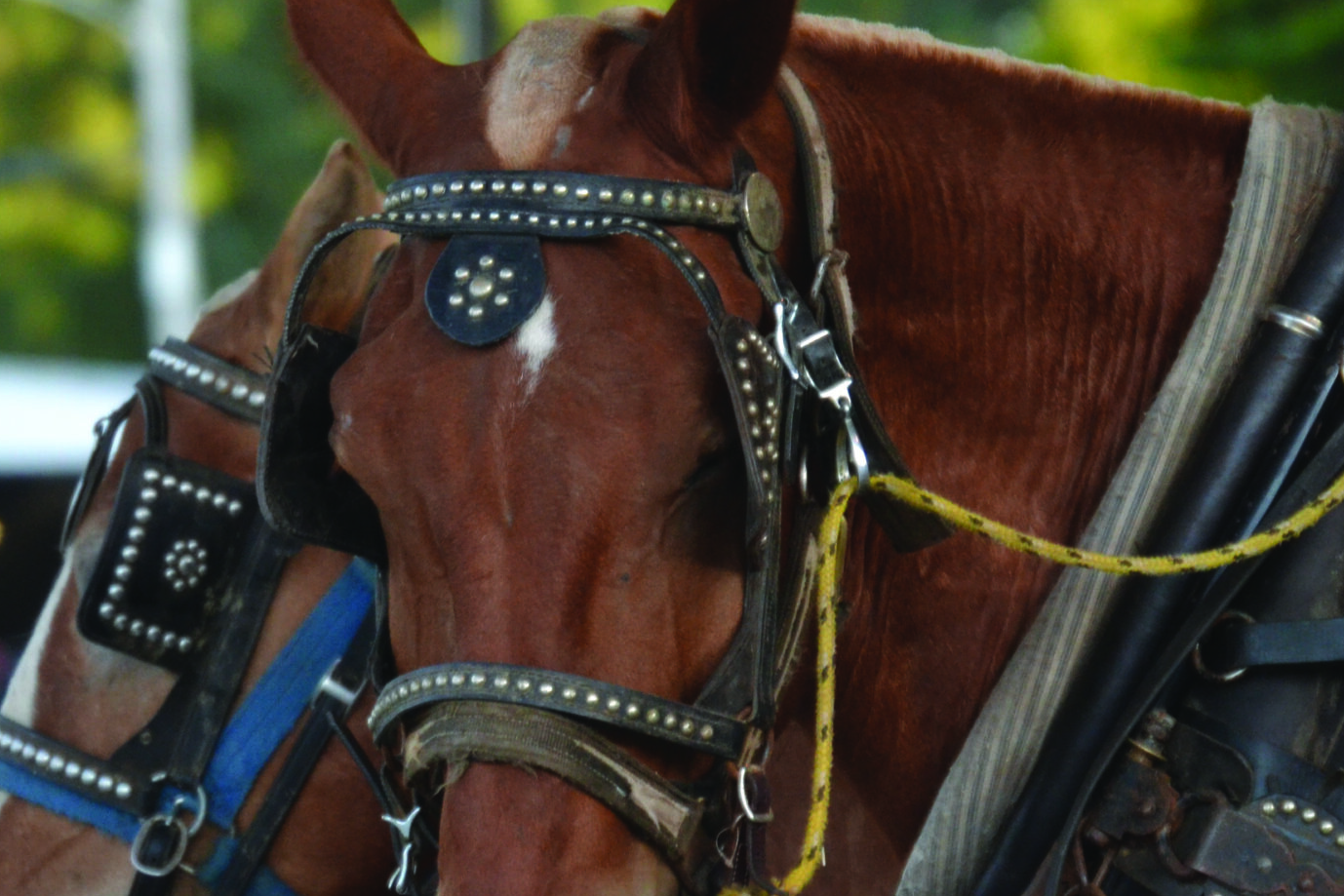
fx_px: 15081
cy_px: 556
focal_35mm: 404
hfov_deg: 5.1
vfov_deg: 3.4
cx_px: 539
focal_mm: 145
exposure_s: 1/500
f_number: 5
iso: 1250
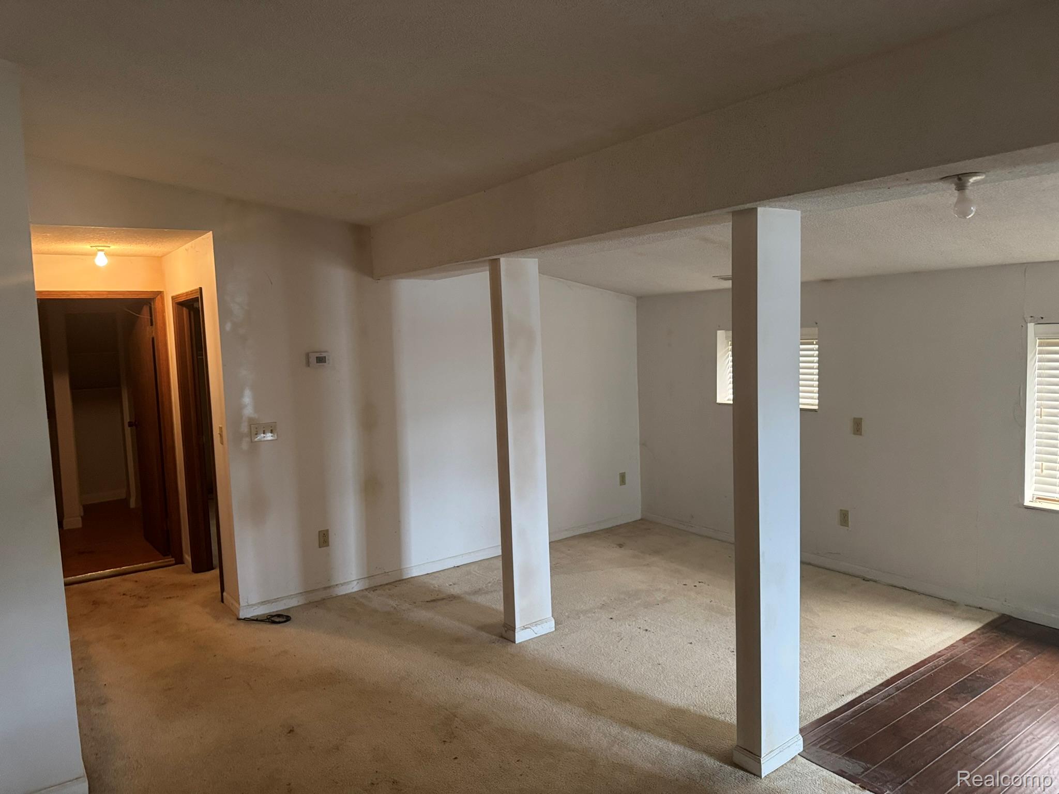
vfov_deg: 56.8
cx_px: 530
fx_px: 734
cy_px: 397
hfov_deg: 71.6
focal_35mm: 24
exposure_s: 1/60
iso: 400
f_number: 1.78
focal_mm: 6.76
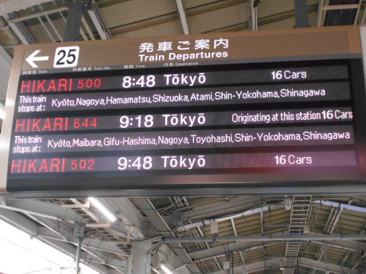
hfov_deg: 38.2
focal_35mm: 50
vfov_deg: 29.1
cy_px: 137
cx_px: 183
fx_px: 529
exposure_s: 1/125
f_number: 4.5
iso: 800
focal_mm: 8.8
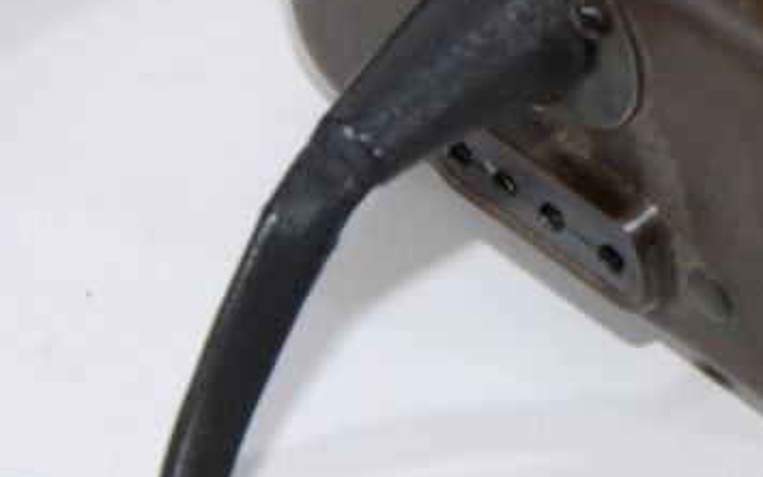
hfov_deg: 4.6
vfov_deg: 2.9
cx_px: 1358
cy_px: -347
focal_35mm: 453
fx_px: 9421
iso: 200
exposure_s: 1/60
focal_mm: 82
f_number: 13
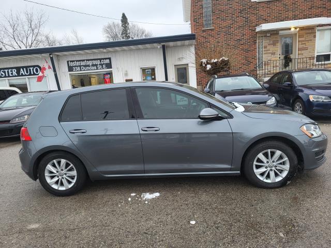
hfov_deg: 67.3
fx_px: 249
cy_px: 124
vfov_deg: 53.1
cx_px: 166
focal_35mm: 26
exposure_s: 1/120
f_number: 1.8
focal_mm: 5.4
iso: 64
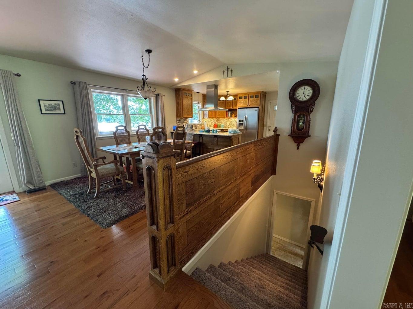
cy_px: 154
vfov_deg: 85.7
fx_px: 167
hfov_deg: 102.1
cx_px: 206
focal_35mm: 14
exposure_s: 1/60
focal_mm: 2.22
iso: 400
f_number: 2.2
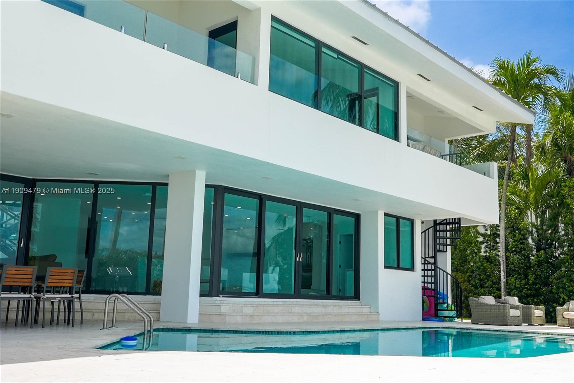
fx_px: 574
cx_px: 287
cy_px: 192
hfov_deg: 53.1
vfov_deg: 36.9
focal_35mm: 36
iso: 640
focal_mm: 24
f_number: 5.6
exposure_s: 1/400
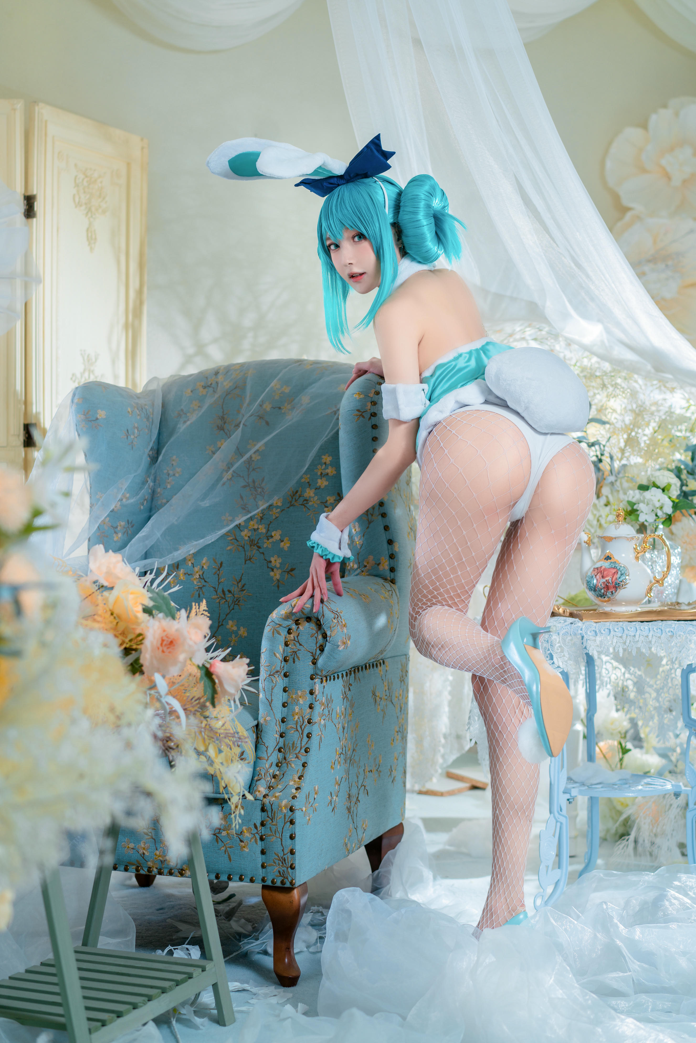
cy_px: 522
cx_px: 348
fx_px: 1594
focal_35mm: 55
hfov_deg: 24.6
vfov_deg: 36.2
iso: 100
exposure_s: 1/160
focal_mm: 55
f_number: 3.2
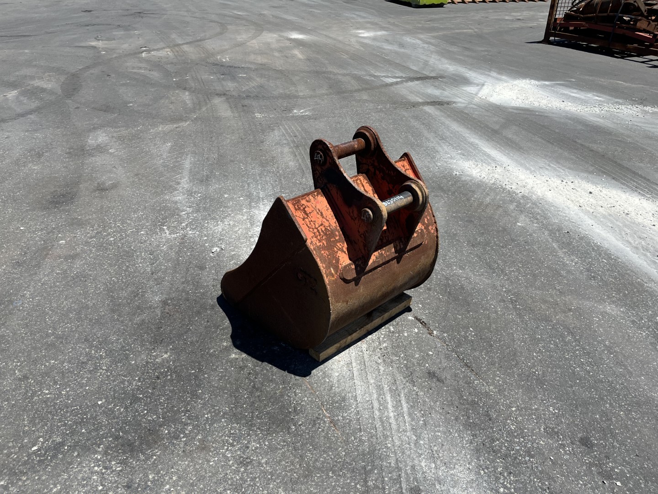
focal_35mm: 26
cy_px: 247
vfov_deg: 53.1
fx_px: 494
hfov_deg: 67.3
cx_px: 329
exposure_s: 1/2899
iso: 50
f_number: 1.6
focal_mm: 5.1
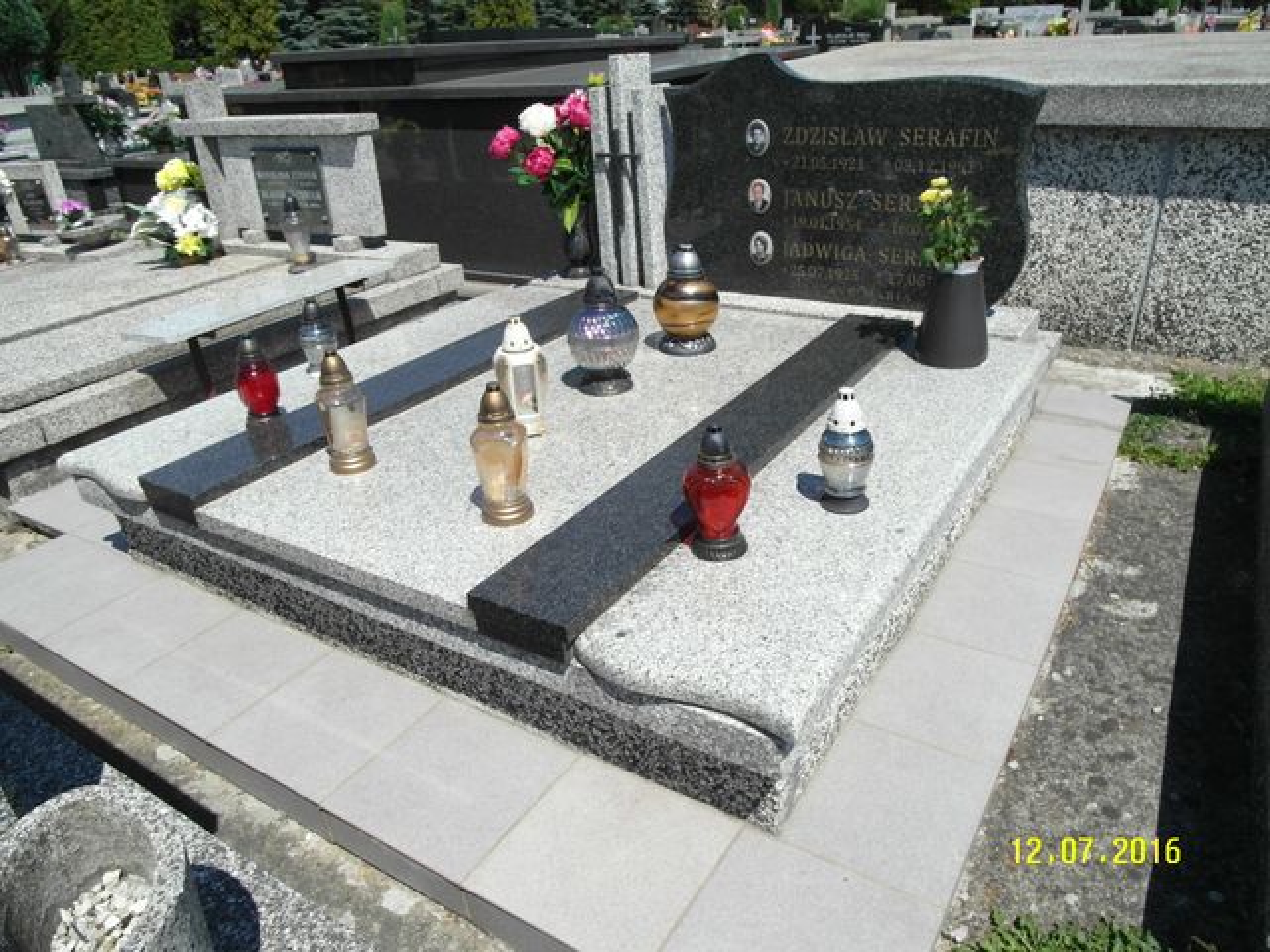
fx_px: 881
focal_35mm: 24
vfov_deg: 56.8
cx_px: 635
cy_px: 476
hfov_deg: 71.6
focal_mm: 5.2
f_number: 3.1
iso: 80
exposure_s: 1/1500
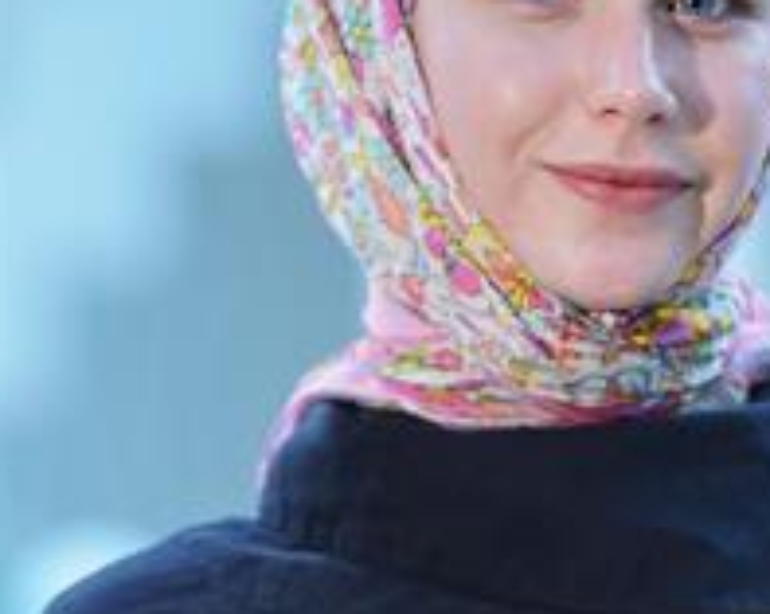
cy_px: 372
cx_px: 586
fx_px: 7054
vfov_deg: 5.0
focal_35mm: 310
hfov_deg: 6.2
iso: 640
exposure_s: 1/200
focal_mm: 140
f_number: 3.2
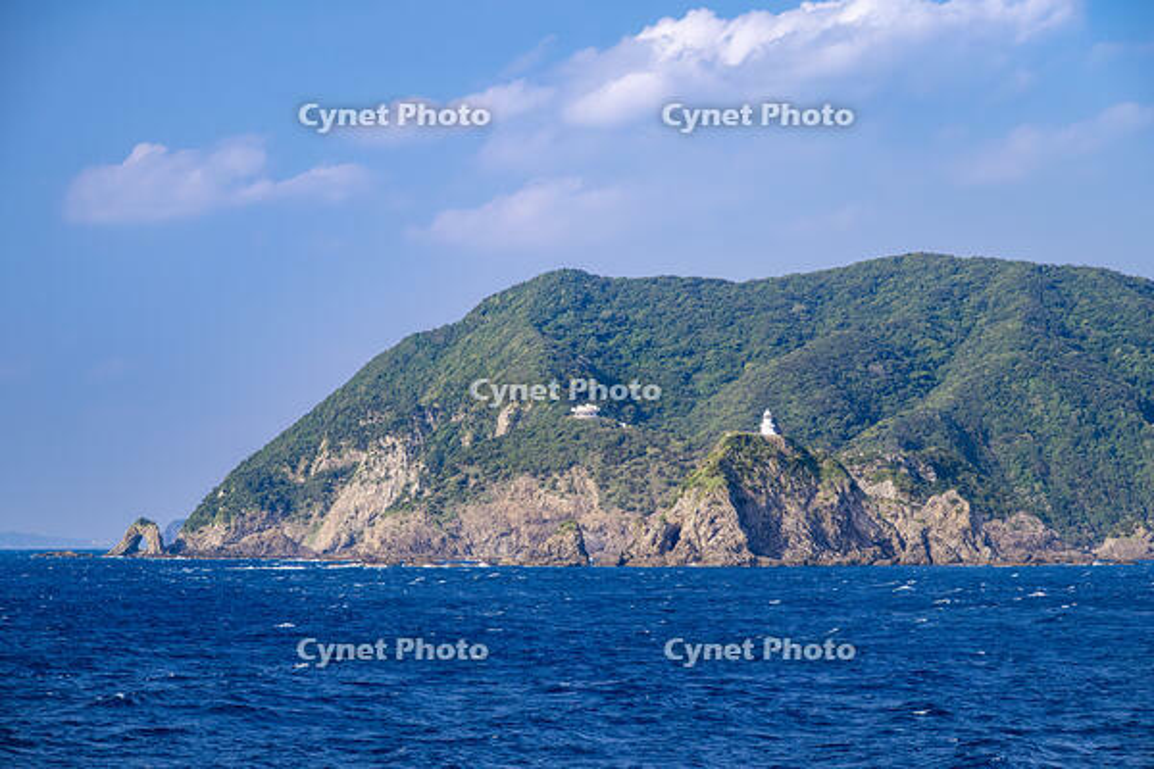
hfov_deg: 19.5
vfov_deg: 13.0
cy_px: 384
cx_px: 577
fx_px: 3366
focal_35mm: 105
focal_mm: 105
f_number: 9
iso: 800
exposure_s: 1/500
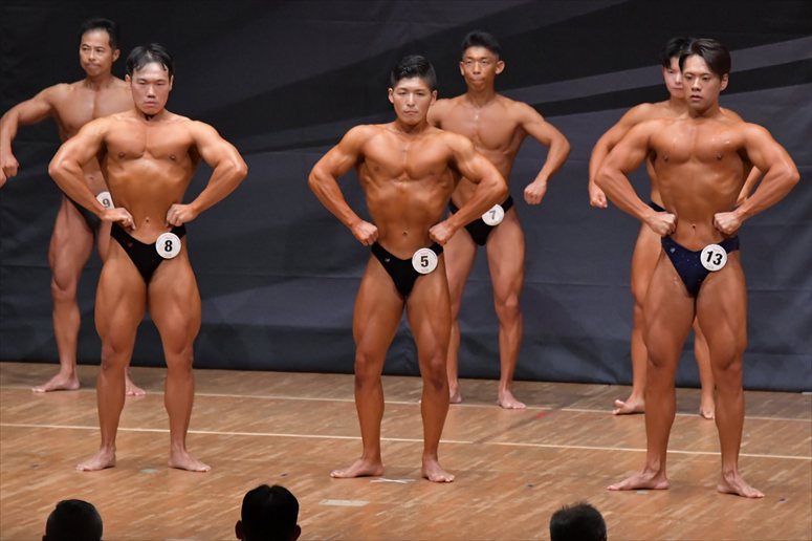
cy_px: 270
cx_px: 406
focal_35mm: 270
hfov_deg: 7.6
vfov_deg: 5.1
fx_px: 6087
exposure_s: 1/400
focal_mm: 180
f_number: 5.6
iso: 6400
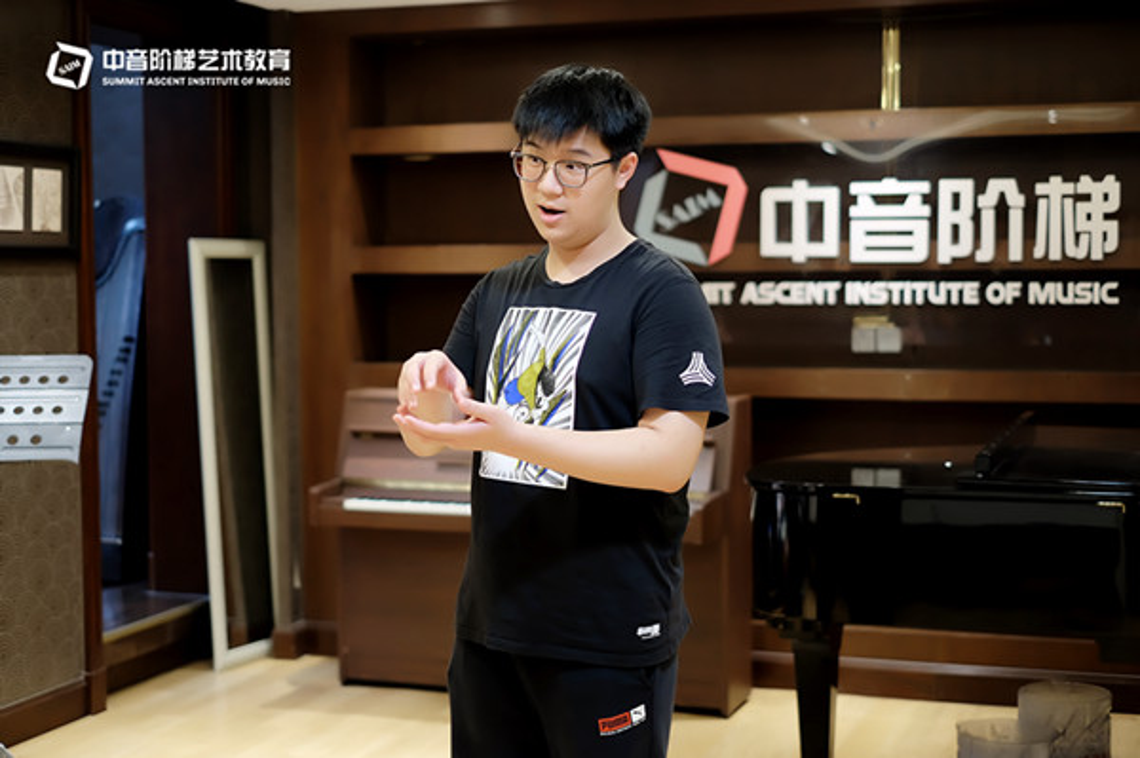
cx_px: 570
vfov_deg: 25.5
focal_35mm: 53
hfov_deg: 37.5
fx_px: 1677
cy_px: 379
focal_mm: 35
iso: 400
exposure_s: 1/75
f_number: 1.4
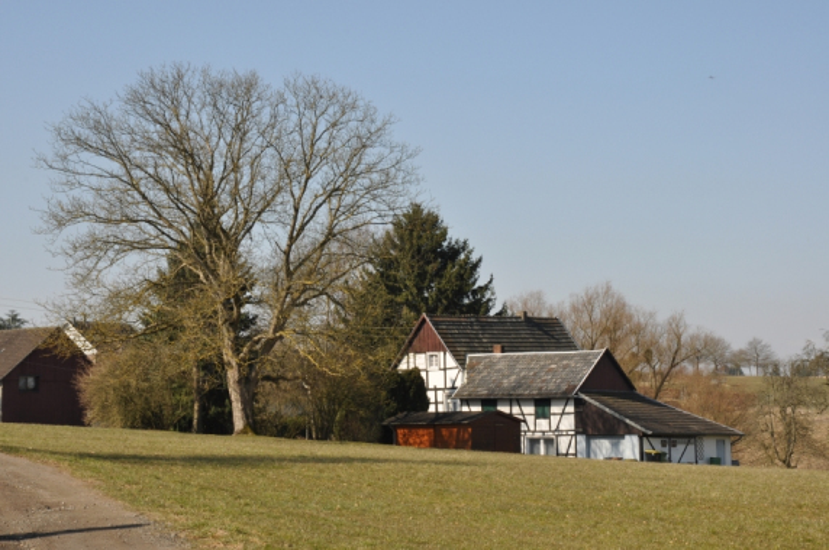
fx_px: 1898
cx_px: 414
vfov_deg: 16.5
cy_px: 275
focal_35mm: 82
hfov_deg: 24.6
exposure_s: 1/100
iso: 200
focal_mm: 55
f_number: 16
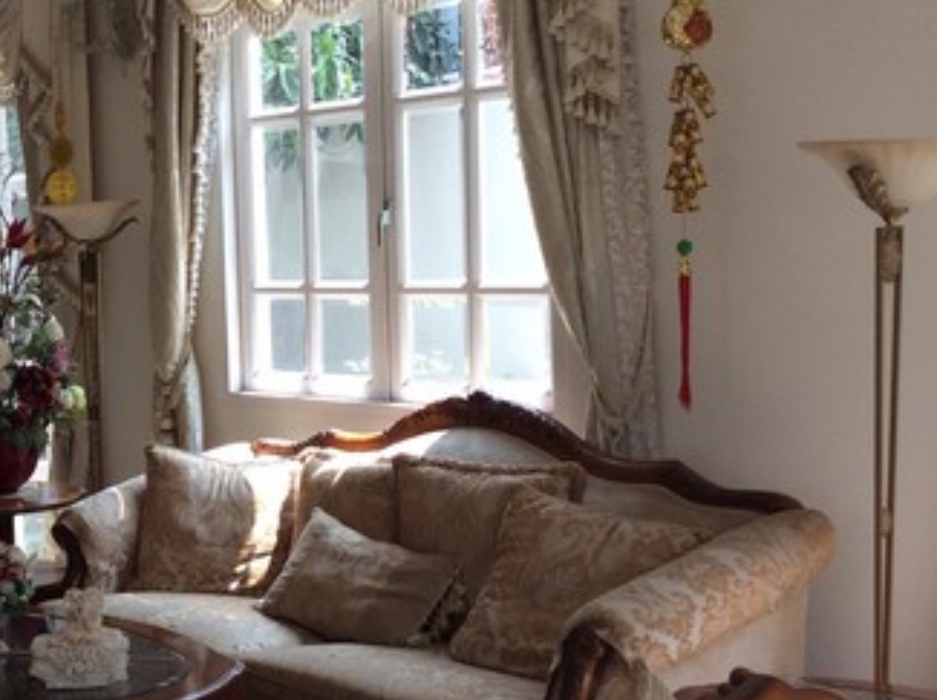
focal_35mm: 63
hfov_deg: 29.4
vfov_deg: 23.2
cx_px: 81
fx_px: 1703
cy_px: 377
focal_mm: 3.3
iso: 32
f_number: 2.4
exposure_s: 1/114
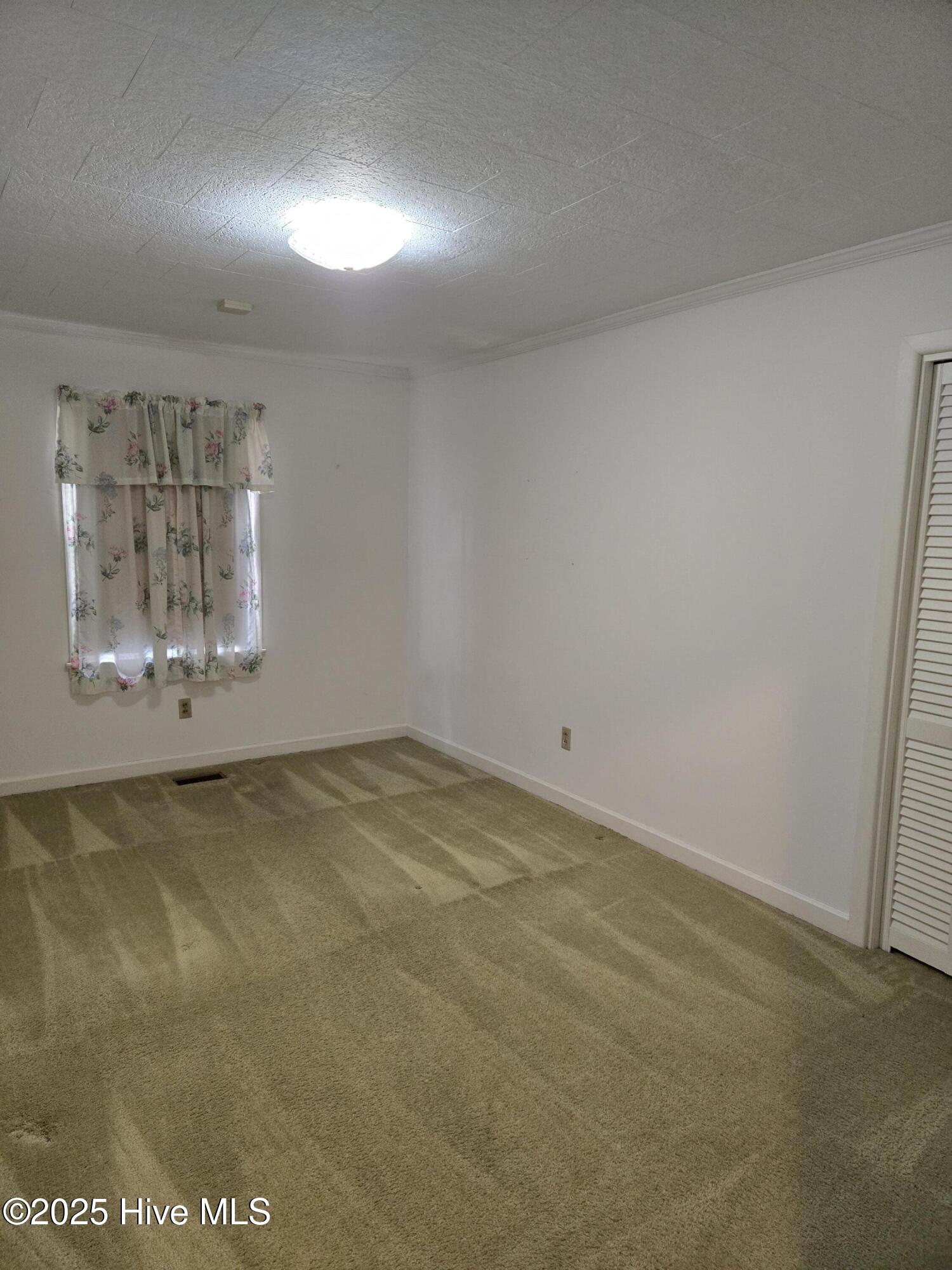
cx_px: 476
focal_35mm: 23
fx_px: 843
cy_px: 635
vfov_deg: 73.9
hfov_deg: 58.9
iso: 640
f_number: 1.8
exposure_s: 1/120
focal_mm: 5.4
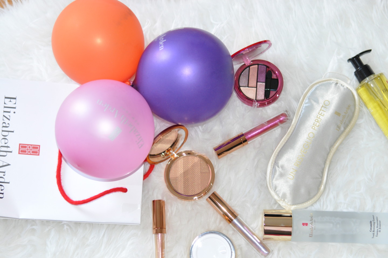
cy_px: 129
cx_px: 194
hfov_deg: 27.0
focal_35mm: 75
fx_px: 807
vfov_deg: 18.1
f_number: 2.8
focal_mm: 50
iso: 800
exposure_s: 1/60
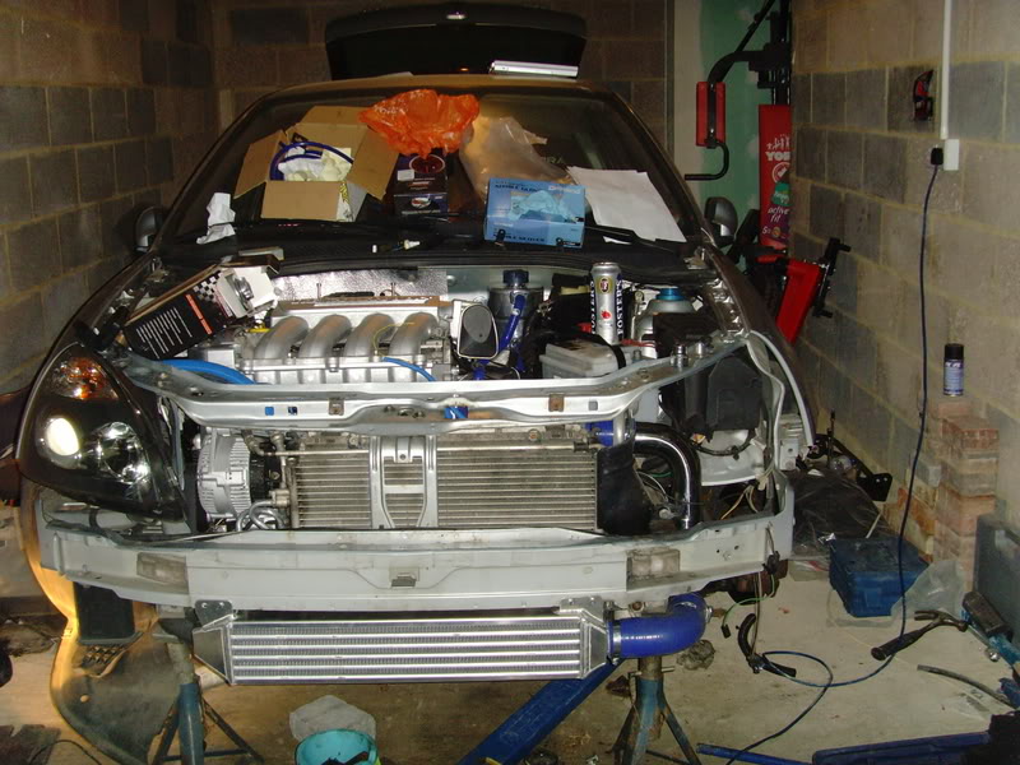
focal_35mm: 39
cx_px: 510
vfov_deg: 36.8
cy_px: 382
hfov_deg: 47.9
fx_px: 1149
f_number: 3.5
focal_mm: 6.6
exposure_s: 1/45
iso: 200
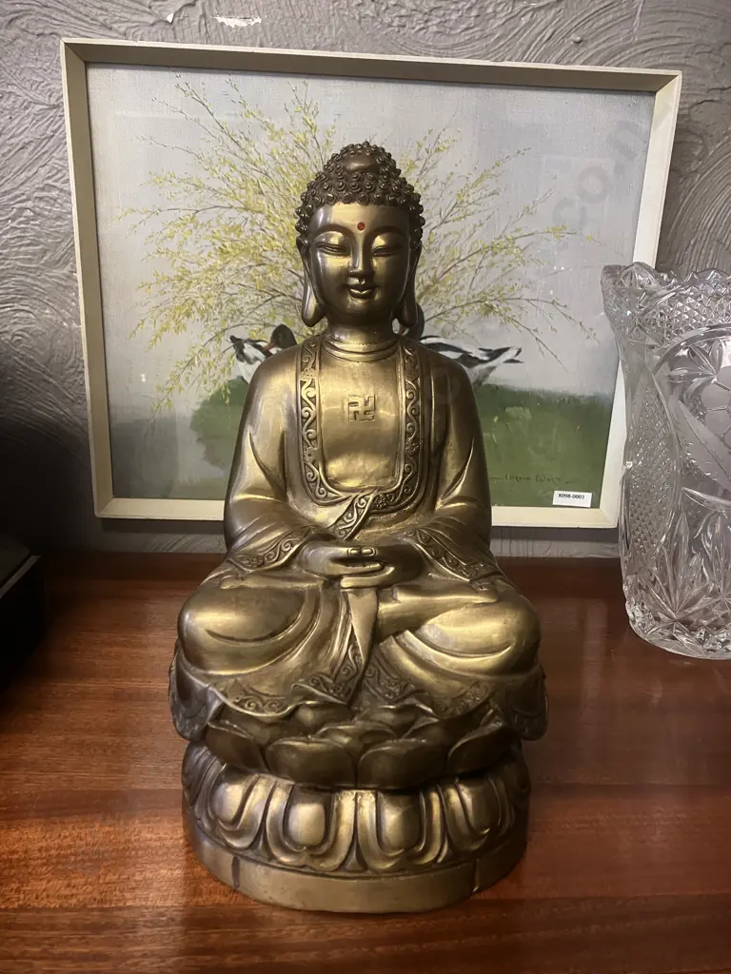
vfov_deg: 63.4
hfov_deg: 49.7
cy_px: 487
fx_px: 788
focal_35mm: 28
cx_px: 366
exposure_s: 1/50
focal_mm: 3.99
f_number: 1.8
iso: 125
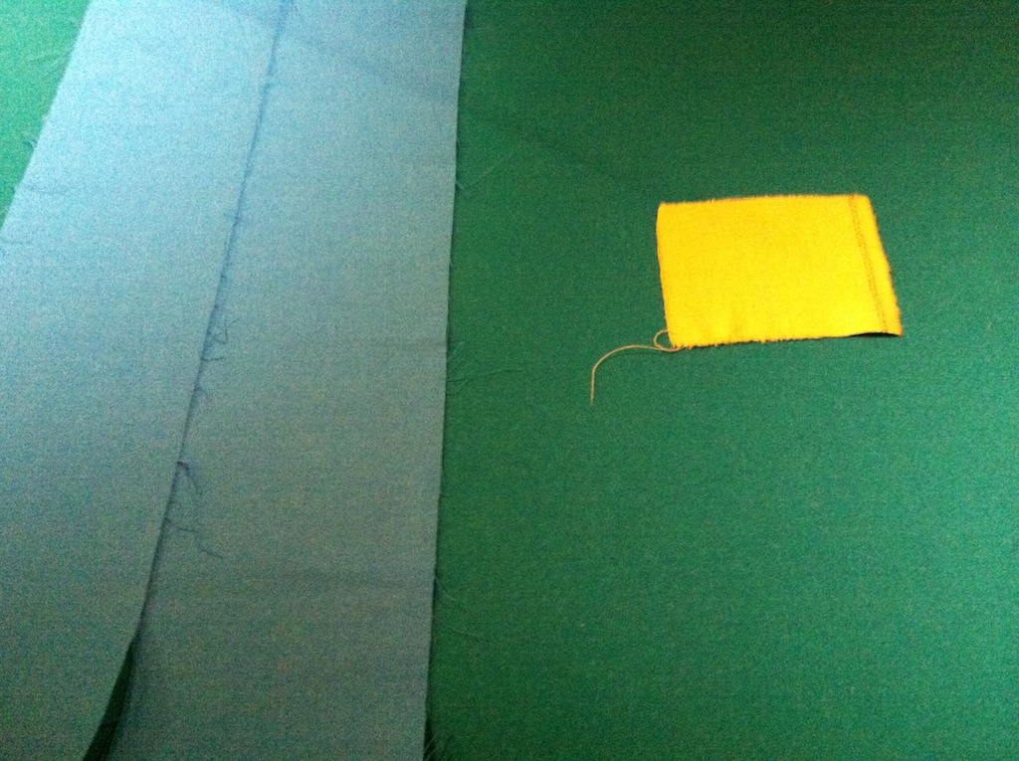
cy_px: 380
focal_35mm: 35
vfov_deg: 40.6
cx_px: 510
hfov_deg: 52.7
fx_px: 1029
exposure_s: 1/15
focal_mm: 3.85
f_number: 2.8
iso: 1000
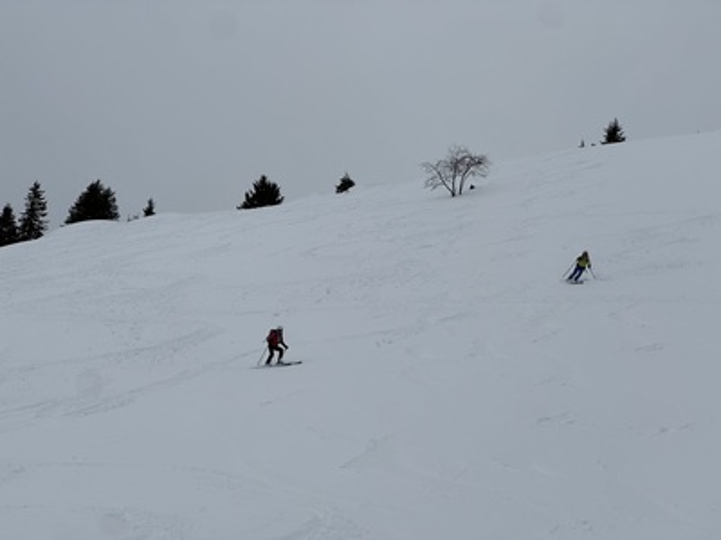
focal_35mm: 77
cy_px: 270
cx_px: 360
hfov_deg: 25.3
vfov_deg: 19.1
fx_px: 1604
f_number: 2.8
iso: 32
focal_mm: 9
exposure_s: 1/2660
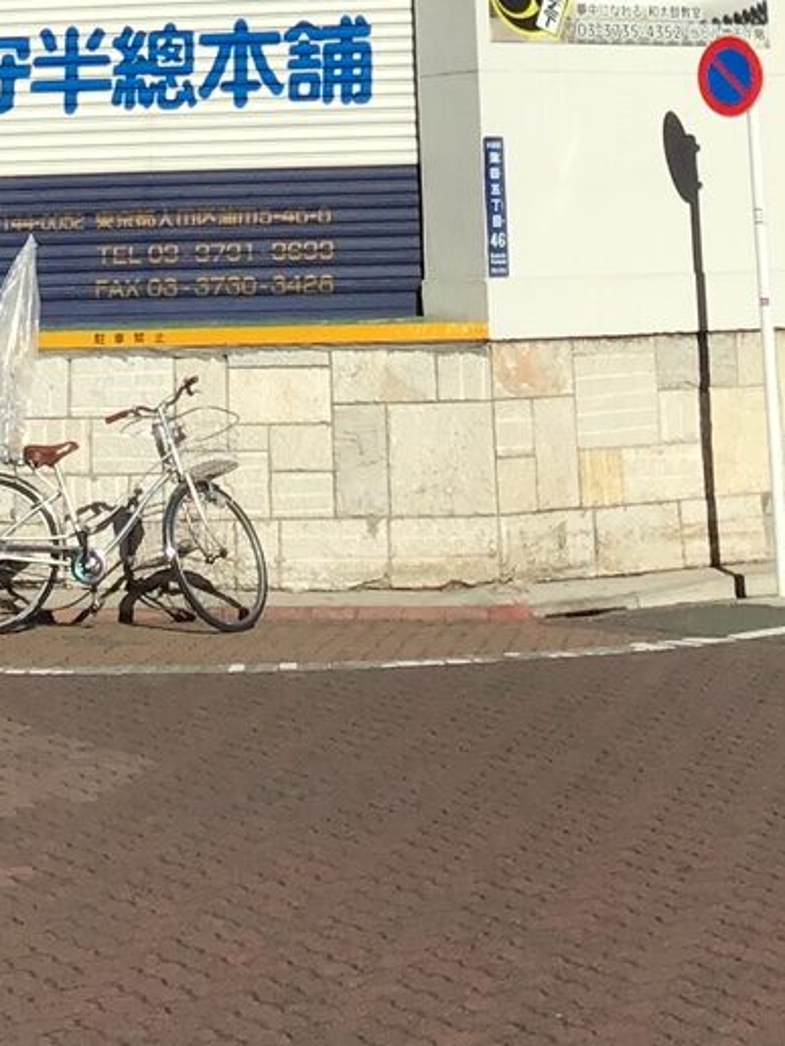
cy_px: -430
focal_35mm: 98
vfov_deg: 18.2
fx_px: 2963
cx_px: 300
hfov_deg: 15.1
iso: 25
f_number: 2.4
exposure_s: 1/2398
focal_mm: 3.3
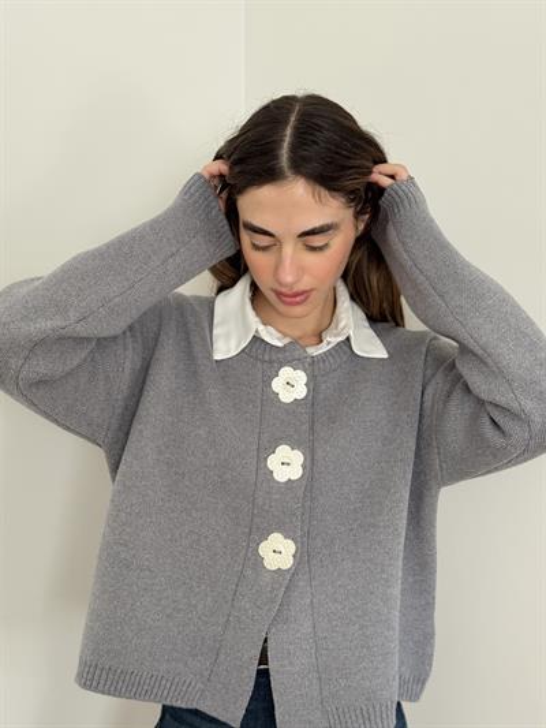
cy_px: 364
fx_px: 1009
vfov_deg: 39.6
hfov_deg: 30.3
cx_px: 273
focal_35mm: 48
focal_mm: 6.76
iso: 100
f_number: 1.78
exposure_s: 1/98
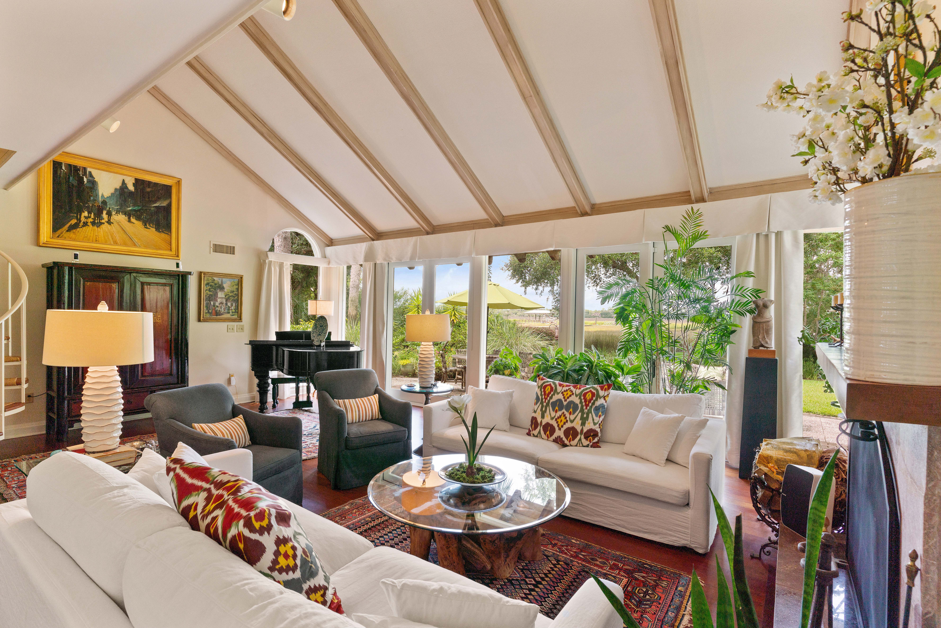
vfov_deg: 70.5
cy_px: 314
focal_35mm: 17
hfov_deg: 93.3
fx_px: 444
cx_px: 470
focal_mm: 17
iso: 200
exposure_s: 1/15
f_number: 9
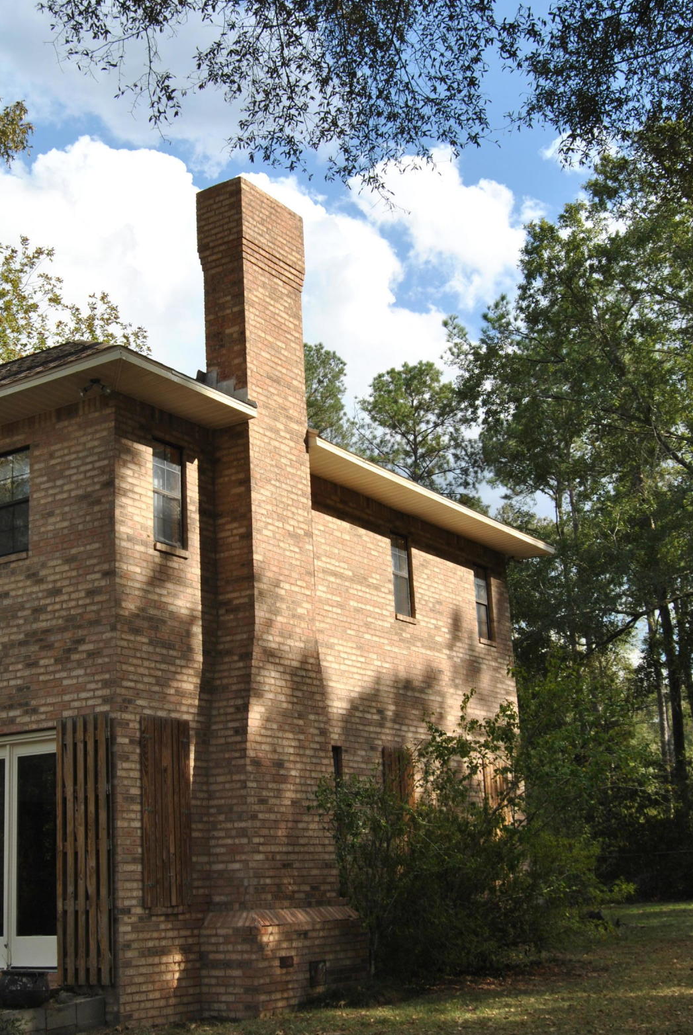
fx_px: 1325
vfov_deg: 42.7
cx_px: 273
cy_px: 503
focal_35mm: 46
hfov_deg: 29.2
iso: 100
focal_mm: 24
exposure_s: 1/200
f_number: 9
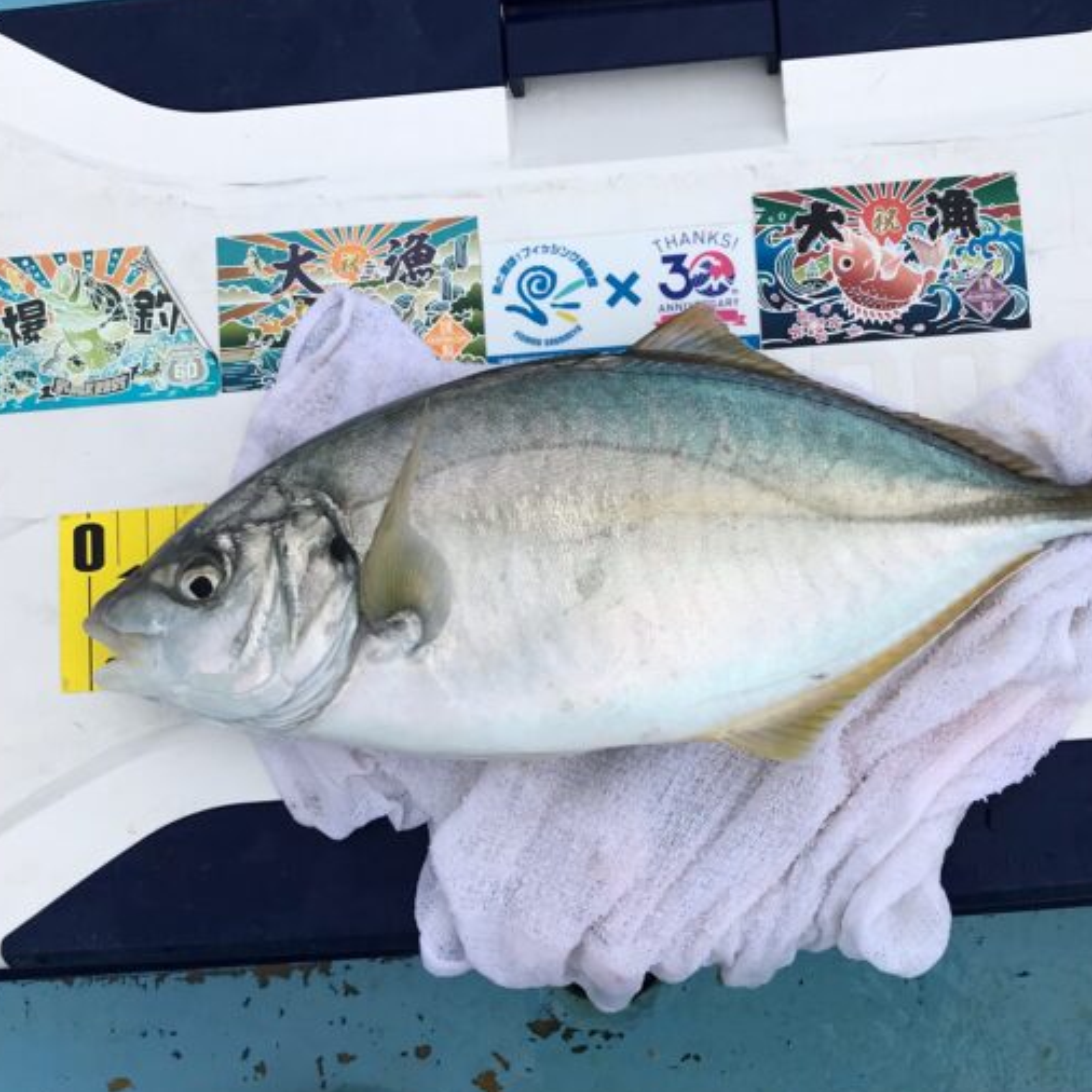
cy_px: 505
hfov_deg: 38.0
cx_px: 698
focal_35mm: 44
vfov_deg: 38.3
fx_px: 1570
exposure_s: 1/977
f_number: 1.8
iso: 20
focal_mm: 3.99
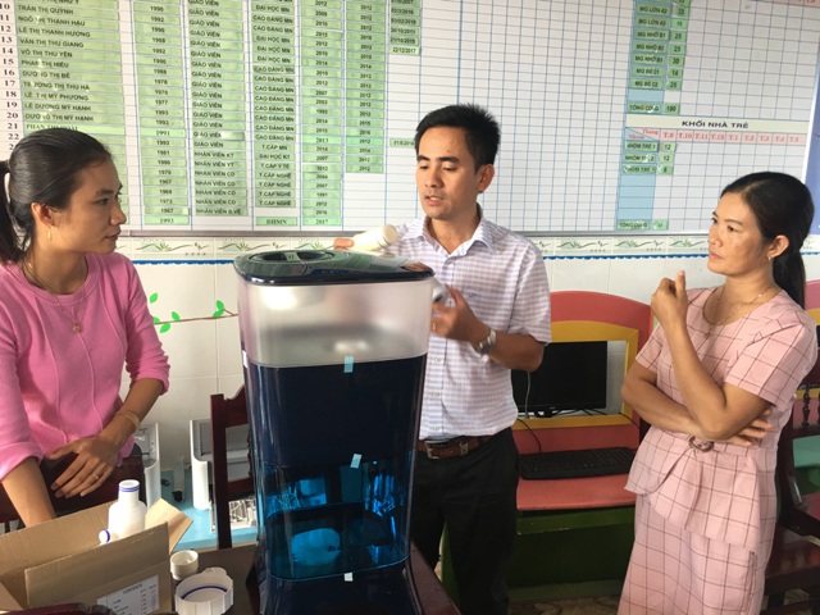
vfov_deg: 48.2
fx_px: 687
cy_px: 308
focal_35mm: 29
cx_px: 410
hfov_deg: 61.7
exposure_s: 1/17
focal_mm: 4.15
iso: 32
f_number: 2.2
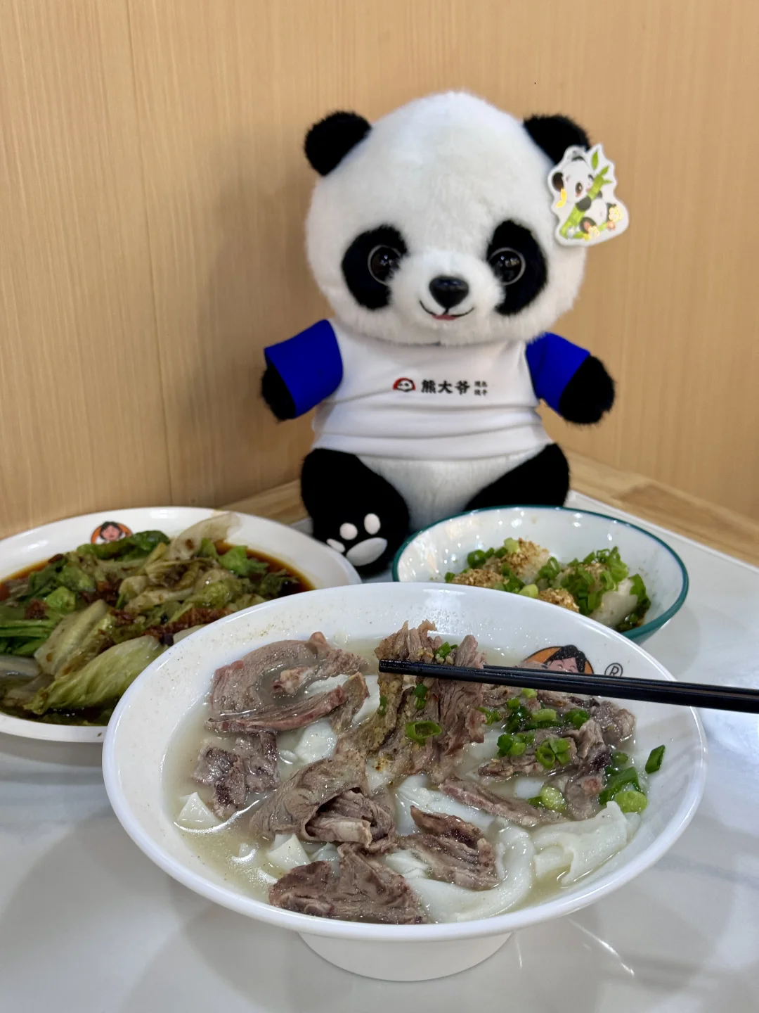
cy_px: 506
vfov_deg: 39.7
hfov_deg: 30.3
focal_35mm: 48
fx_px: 1403
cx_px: 380
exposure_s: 1/50
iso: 64
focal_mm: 6.76
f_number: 1.78
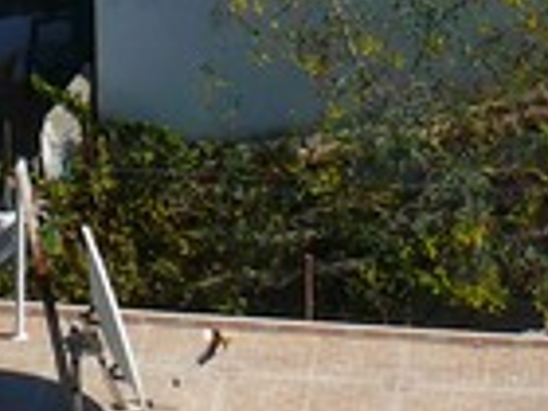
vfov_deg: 7.4
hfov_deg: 10.5
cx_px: 243
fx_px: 2976
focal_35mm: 188
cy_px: -544
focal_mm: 7.4
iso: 100
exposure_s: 1/250
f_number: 5.6
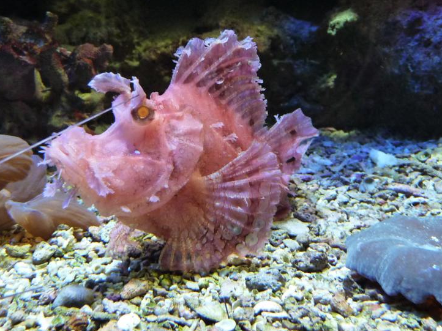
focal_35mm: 41
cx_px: 199
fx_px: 523
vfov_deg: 35.1
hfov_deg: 45.7
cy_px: 180
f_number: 2.8
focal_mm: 4.8
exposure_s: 1/10
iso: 400
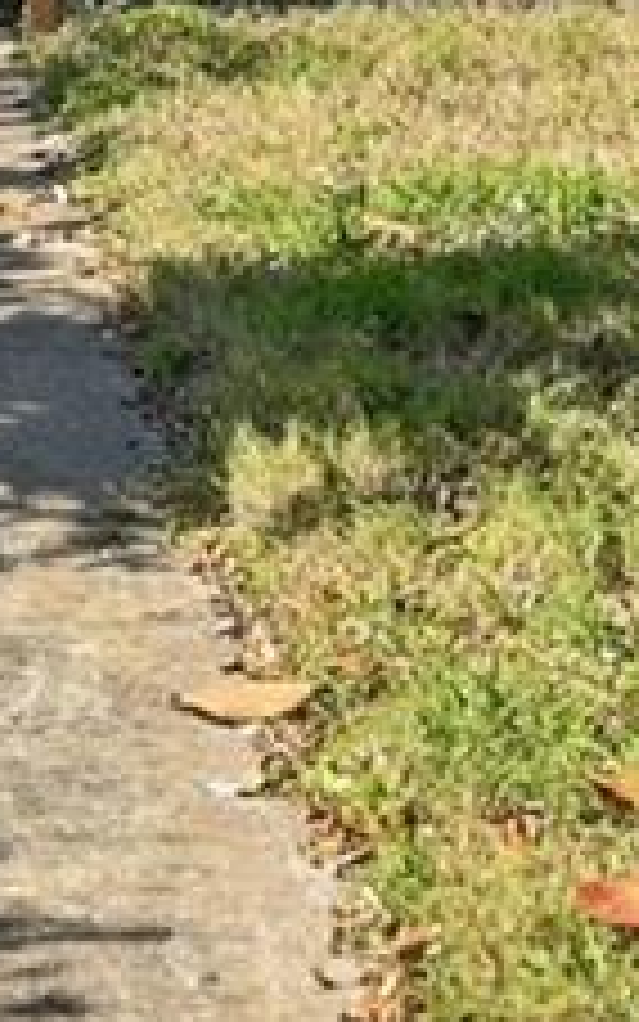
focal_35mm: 215
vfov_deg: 9.4
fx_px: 5987
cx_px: -310
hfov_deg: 6.0
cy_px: -642
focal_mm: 30
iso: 250
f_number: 9
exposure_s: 1/5000
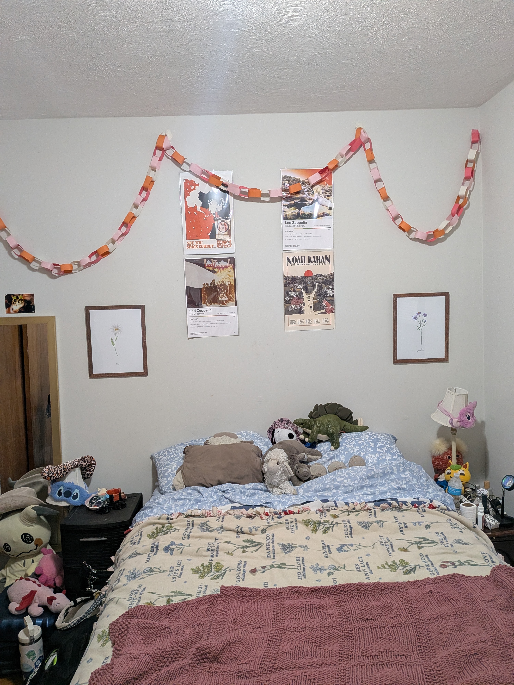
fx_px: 475
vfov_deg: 71.6
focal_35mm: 24
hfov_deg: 56.8
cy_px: 342
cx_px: 257
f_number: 1.7
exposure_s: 1/100
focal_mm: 4.53
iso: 111
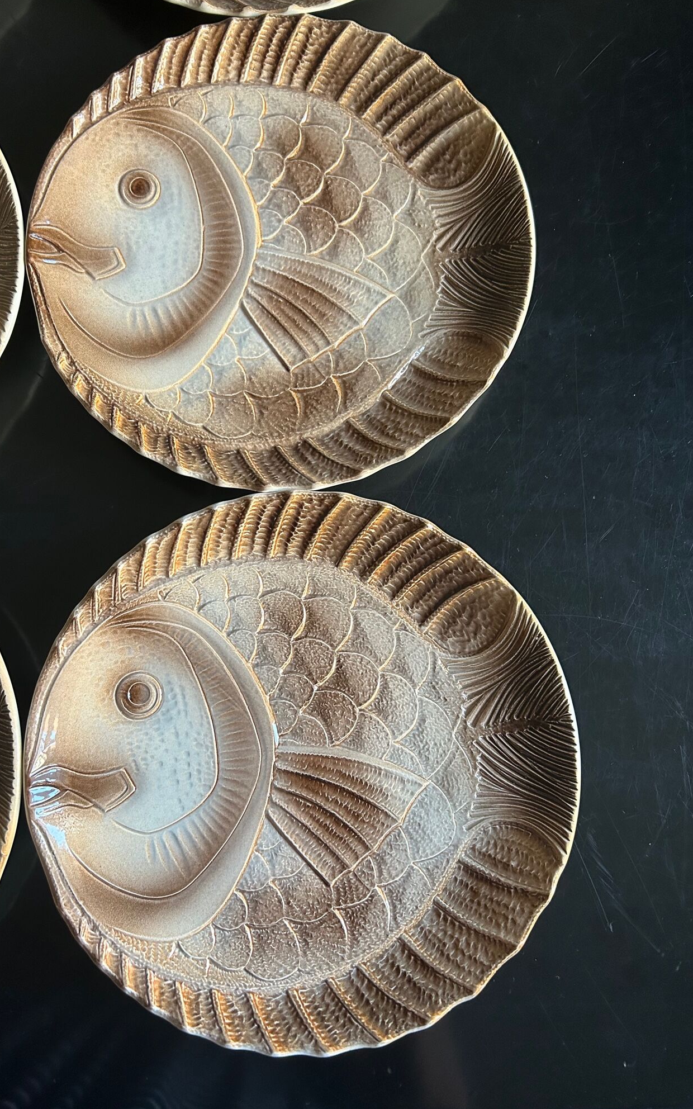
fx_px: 846
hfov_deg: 44.5
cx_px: 308
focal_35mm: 28
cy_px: 557
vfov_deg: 66.5
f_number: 1.5
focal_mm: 5.7
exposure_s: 1/60
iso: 200
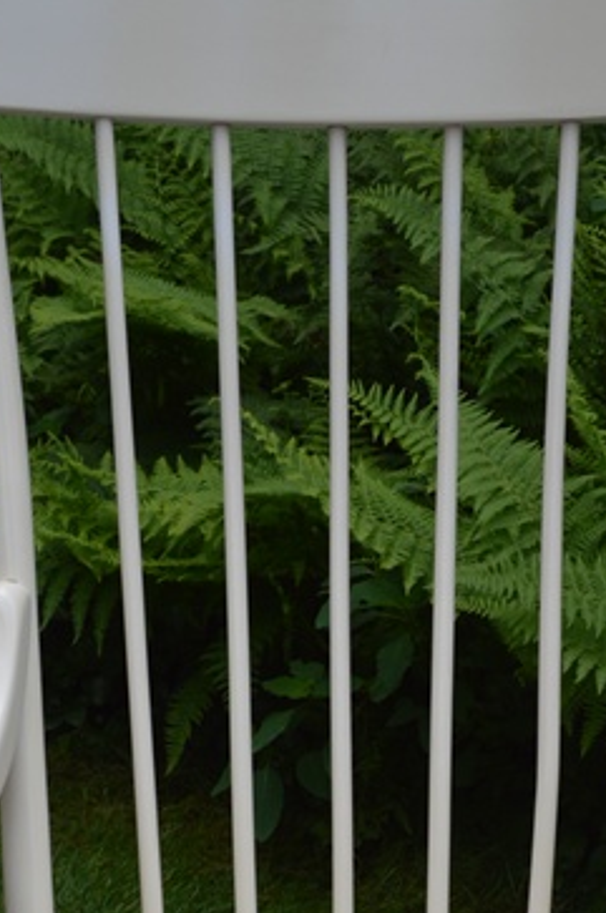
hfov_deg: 14.9
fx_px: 2304
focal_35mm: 91
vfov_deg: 21.1
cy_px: 1039
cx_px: 436
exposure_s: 1/200
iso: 100
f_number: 7.1
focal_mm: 22
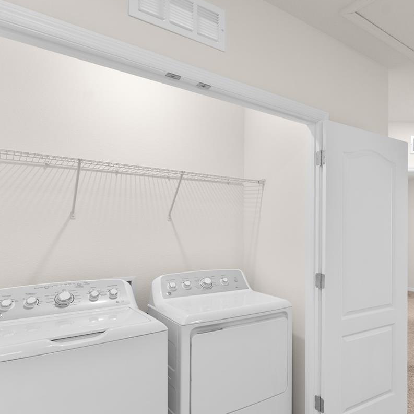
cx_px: 363
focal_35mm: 24
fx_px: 325
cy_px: 229
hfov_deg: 57.1
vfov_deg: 64.9
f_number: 7.1
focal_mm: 14
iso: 400
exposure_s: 1/8
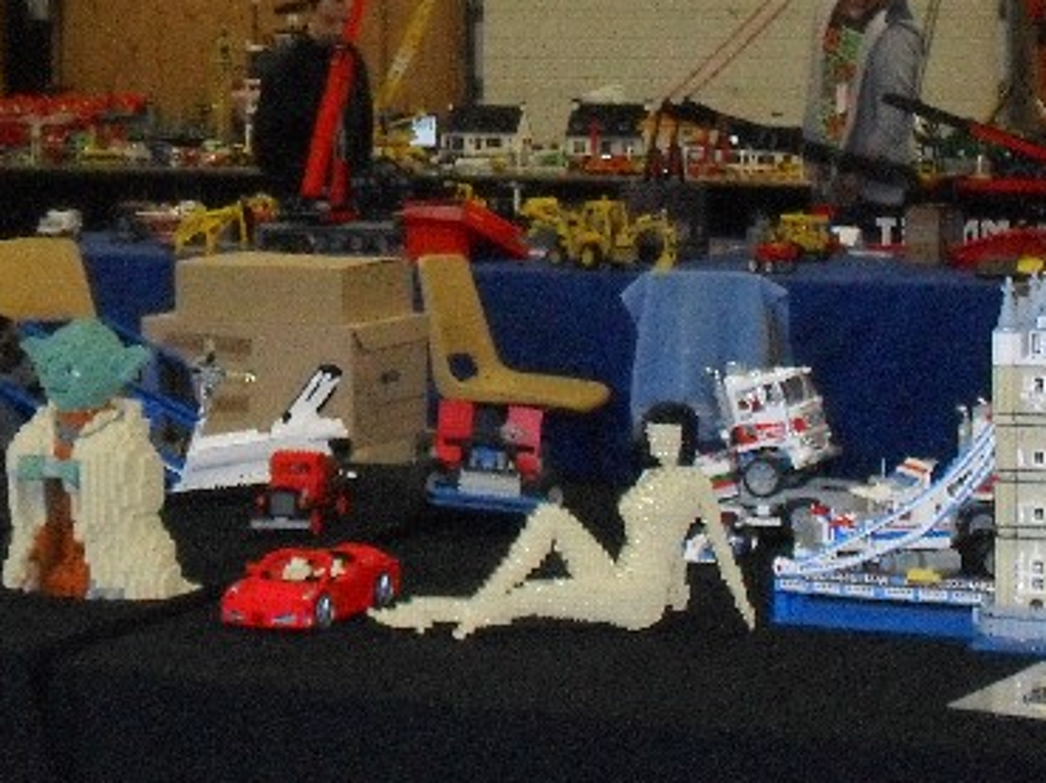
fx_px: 3201
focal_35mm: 106
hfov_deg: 18.5
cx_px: 331
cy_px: 141
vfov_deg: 13.9
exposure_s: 1/45
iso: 400
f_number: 3.9
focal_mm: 8.7
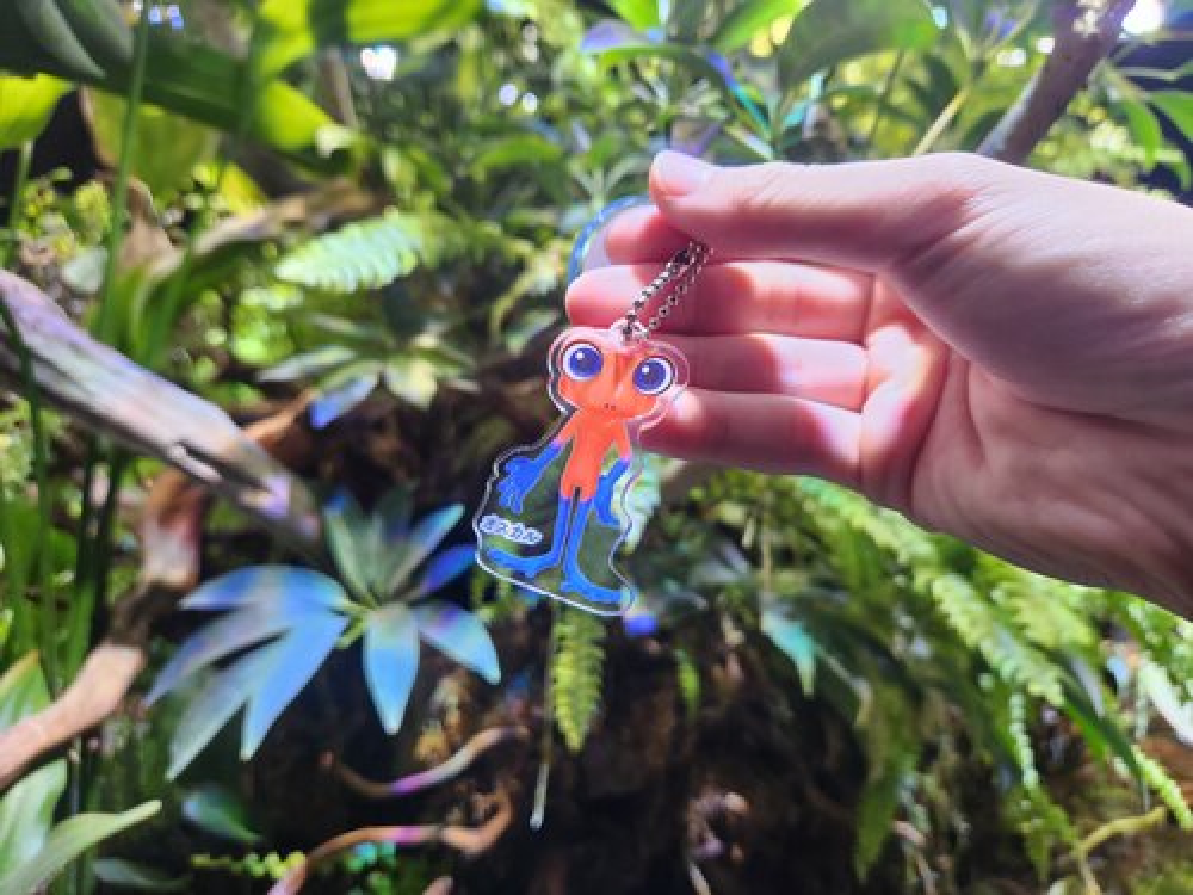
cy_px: 448
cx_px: 596
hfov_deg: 73.9
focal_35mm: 23
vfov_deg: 58.9
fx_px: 793
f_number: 1.8
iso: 160
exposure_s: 1/120
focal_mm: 5.4
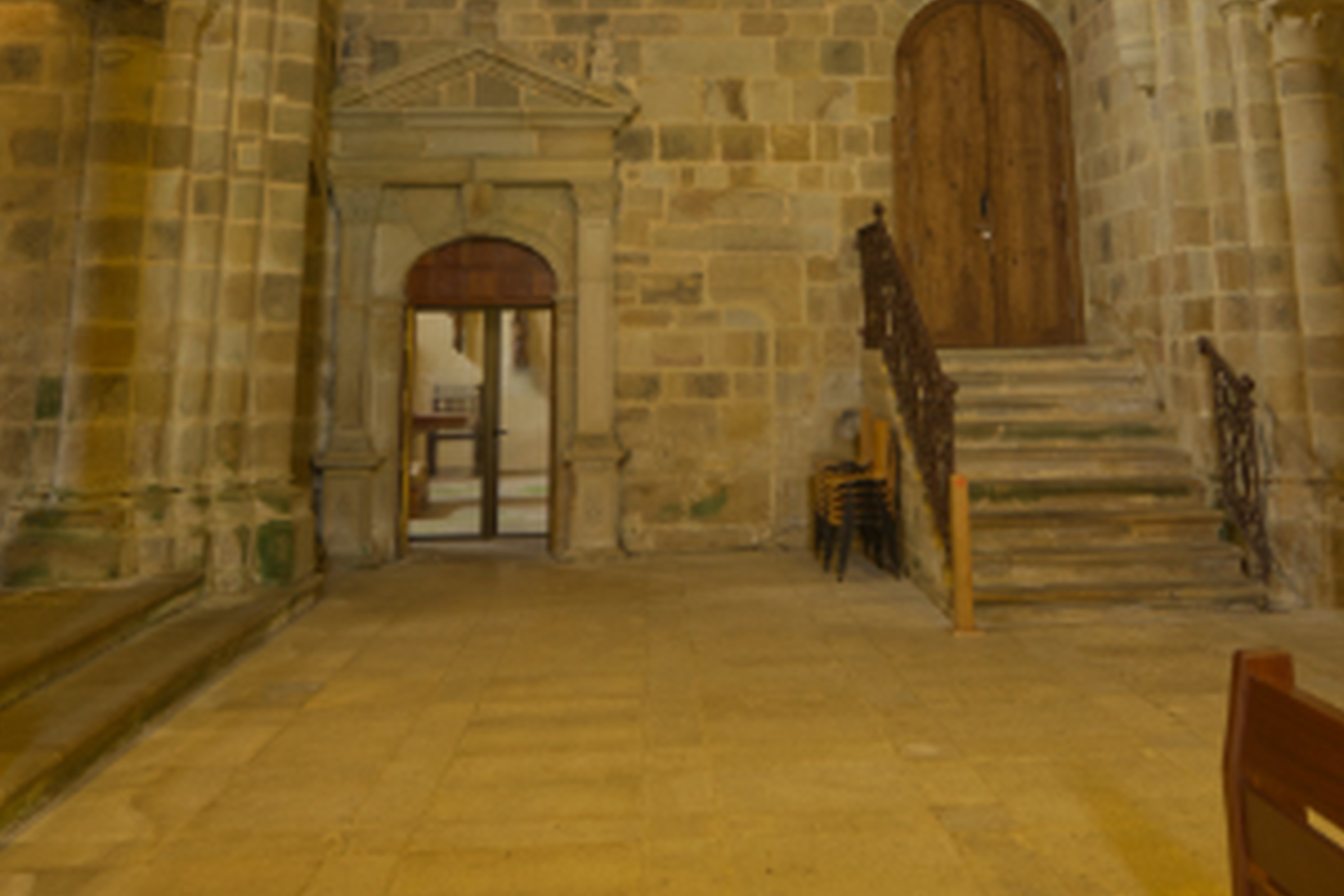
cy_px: 72
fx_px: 1350
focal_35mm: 36
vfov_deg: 34.4
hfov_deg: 52.8
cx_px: 739
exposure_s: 1/6
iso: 400
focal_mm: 15.5
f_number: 4
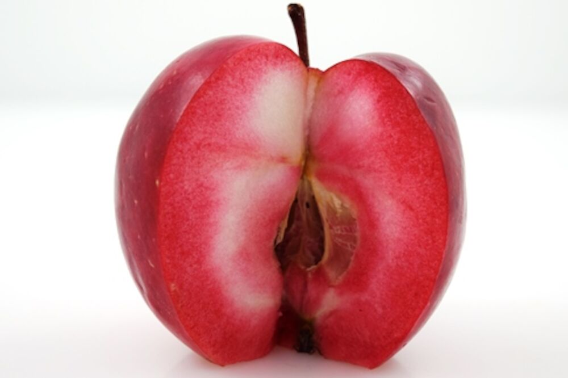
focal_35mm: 72
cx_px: 284
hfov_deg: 28.1
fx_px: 1136
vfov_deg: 18.9
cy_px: 189
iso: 400
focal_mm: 48
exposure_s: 1/125
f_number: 6.3
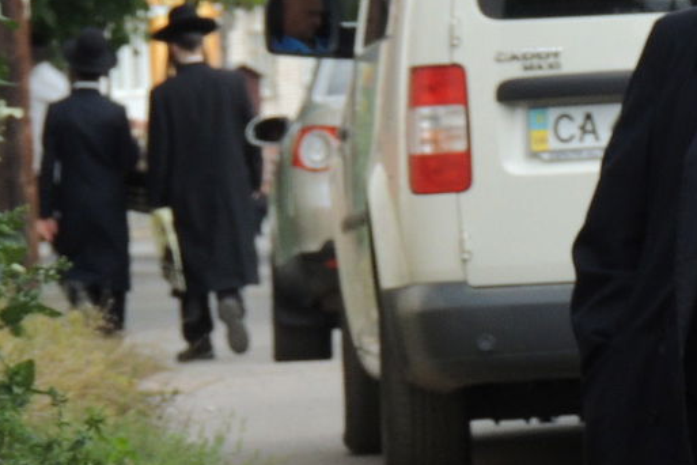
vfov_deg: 2.2
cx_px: 792
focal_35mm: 639
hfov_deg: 3.2
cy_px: 194
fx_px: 12371
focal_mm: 40.1
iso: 320
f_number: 4.6
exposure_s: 1/500
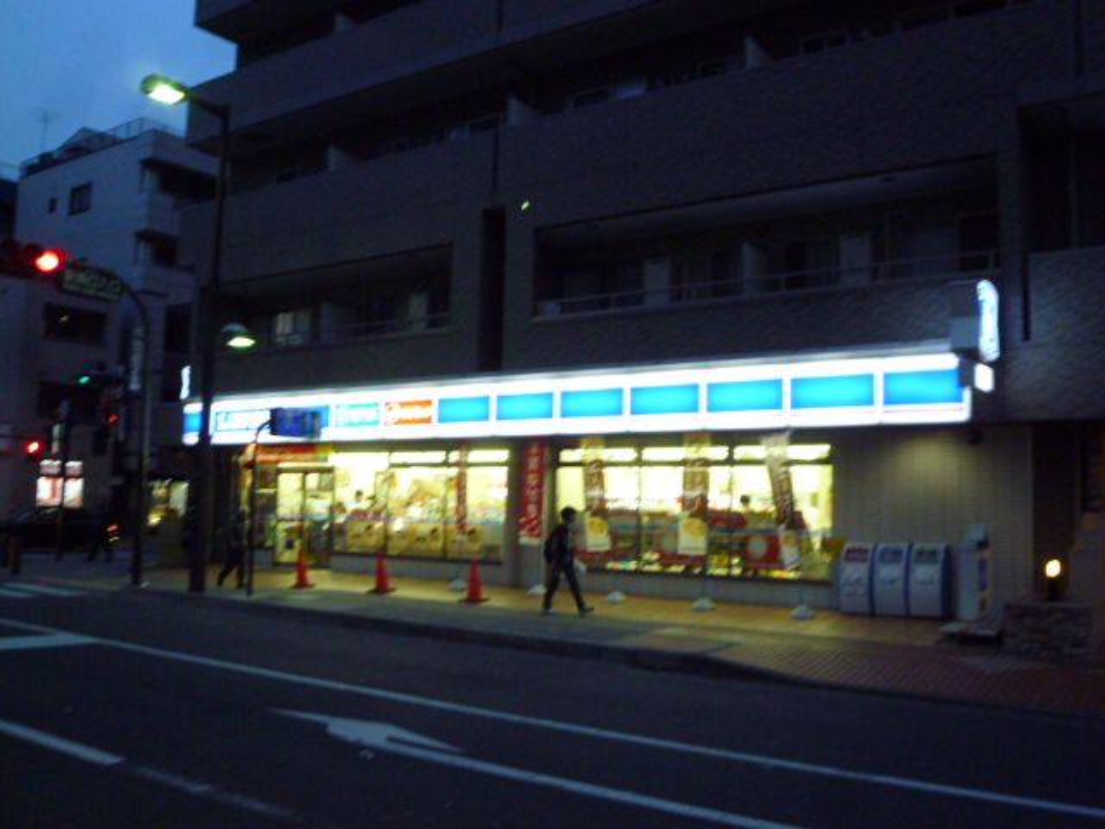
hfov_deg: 55.4
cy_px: 414
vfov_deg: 42.9
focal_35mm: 33
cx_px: 552
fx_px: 1053
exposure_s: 1/30
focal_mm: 5.9
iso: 400
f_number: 3.2
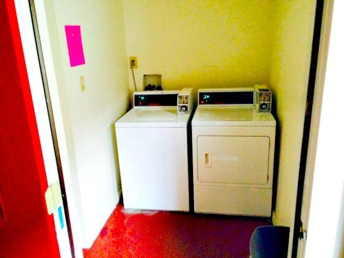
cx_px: 172
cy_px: 129
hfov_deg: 60.0
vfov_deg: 46.8
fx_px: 298
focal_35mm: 30
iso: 250
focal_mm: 4.12
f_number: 2.2
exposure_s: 1/30
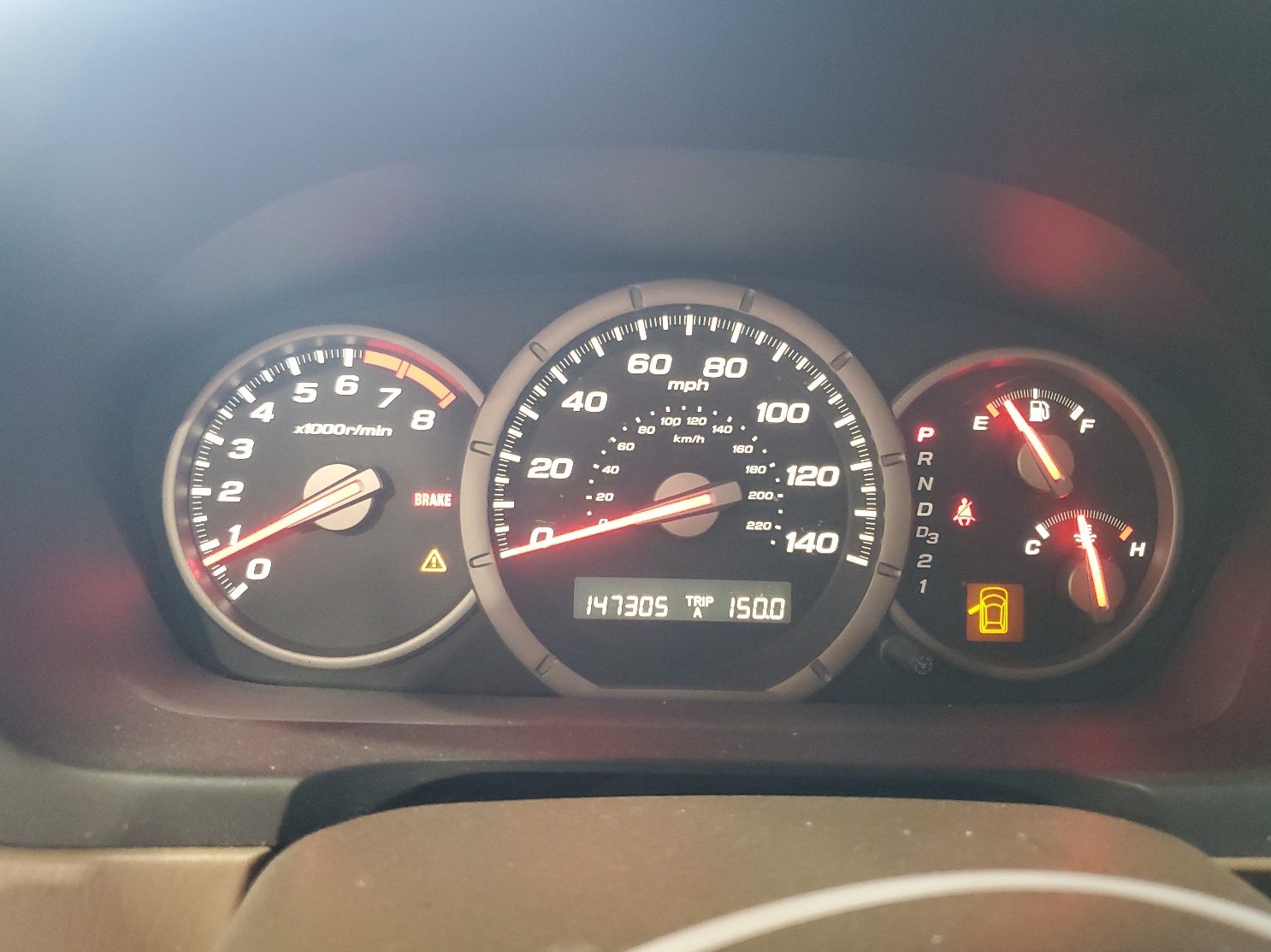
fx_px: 1028
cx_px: 672
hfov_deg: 63.4
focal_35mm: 28
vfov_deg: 49.7
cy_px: 468
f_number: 1.5
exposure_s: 1/40
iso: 325
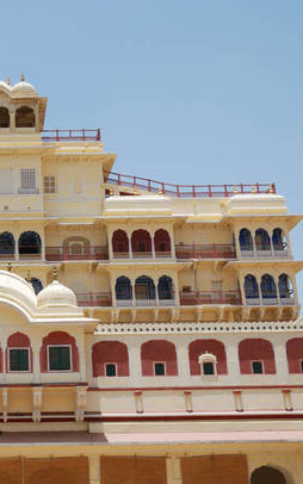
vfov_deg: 35.1
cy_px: 261
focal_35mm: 58
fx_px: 766
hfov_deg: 21.2
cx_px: -38
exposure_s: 1/125
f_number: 11
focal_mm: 22
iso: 100
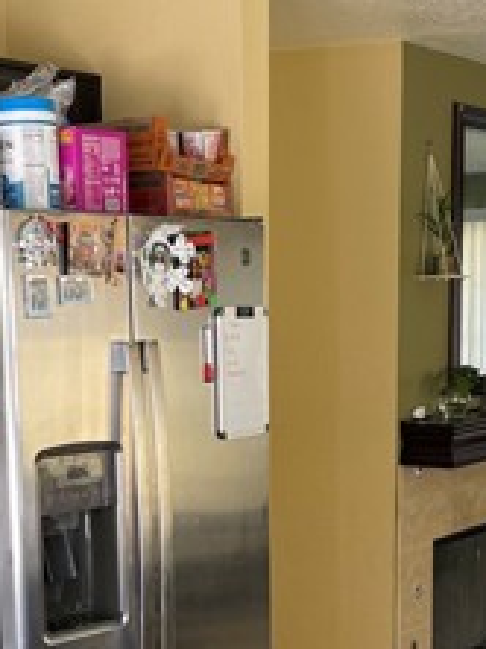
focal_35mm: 75
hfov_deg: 19.6
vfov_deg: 25.5
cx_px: 199
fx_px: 1407
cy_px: 538
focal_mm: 5.1
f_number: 1.6
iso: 100
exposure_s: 1/60
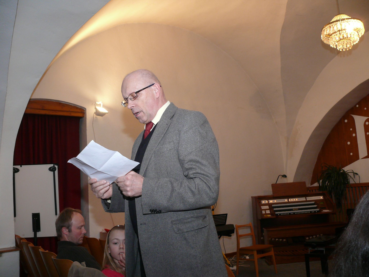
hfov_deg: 52.6
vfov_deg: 40.7
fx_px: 373
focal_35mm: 35
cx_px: 184
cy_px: 138
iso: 200
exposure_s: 1/50
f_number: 2.8
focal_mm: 7.4
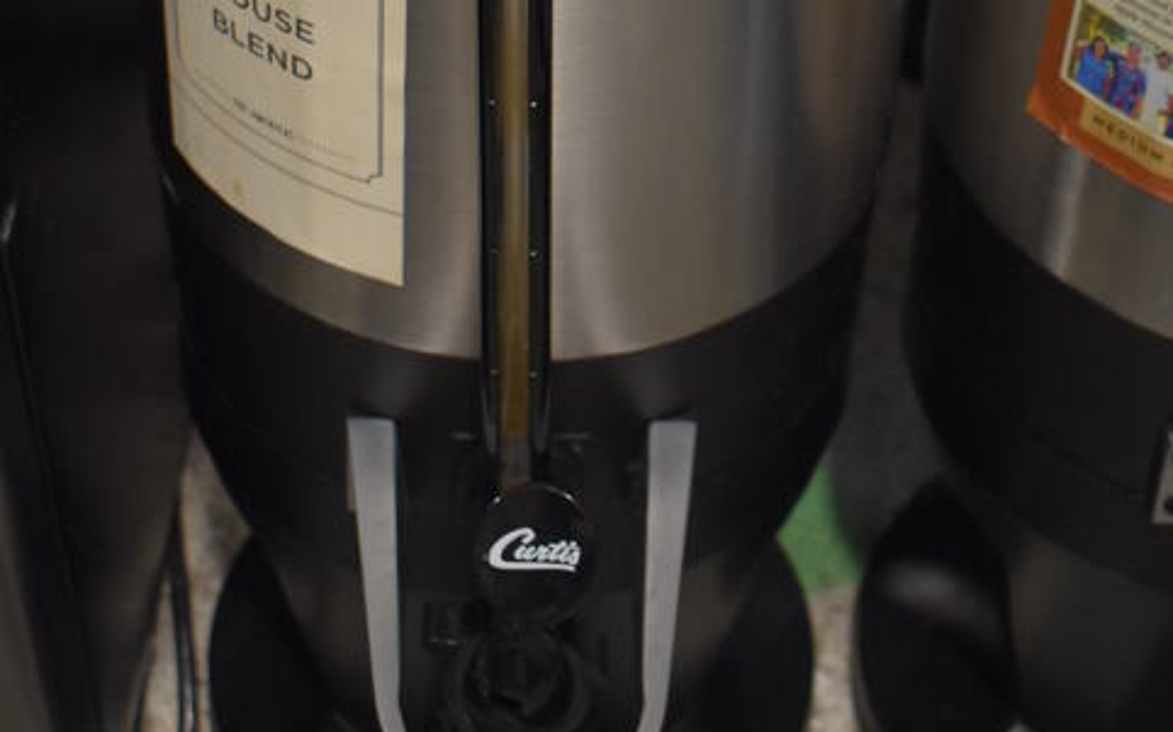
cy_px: -174
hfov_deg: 23.8
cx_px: 586
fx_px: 2781
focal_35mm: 87
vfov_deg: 14.5
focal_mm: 30
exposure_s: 1/125
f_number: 4.2
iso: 2000
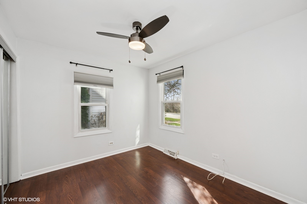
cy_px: 102
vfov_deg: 81.2
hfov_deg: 104.3
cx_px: 154
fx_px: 119
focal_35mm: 14
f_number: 8
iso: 200
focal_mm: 14
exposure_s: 1/50
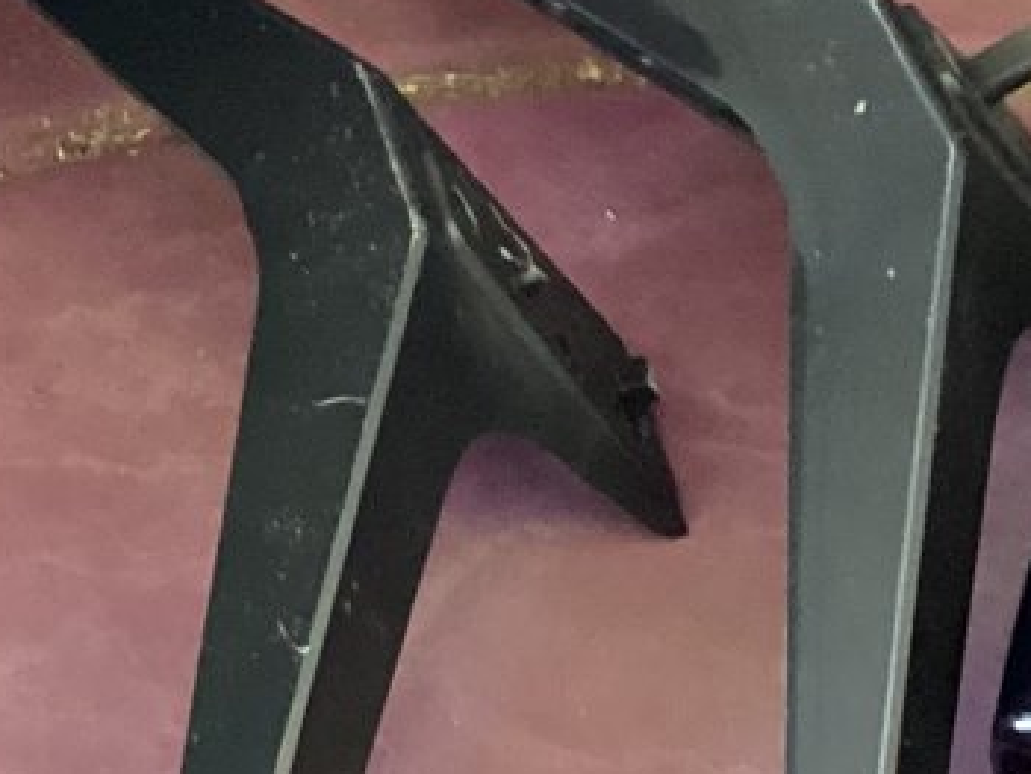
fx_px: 3994
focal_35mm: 134
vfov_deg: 11.0
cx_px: -169
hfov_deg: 14.3
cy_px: 155
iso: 500
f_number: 2.4
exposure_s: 1/30
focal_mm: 3.3
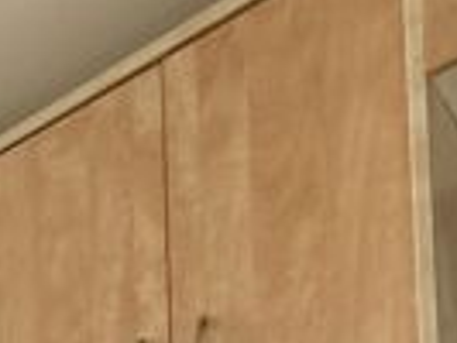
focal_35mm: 74
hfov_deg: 21.1
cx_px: -277
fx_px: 978
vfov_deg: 14.7
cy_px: 765
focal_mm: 2.22
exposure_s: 1/121
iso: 50
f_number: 2.2
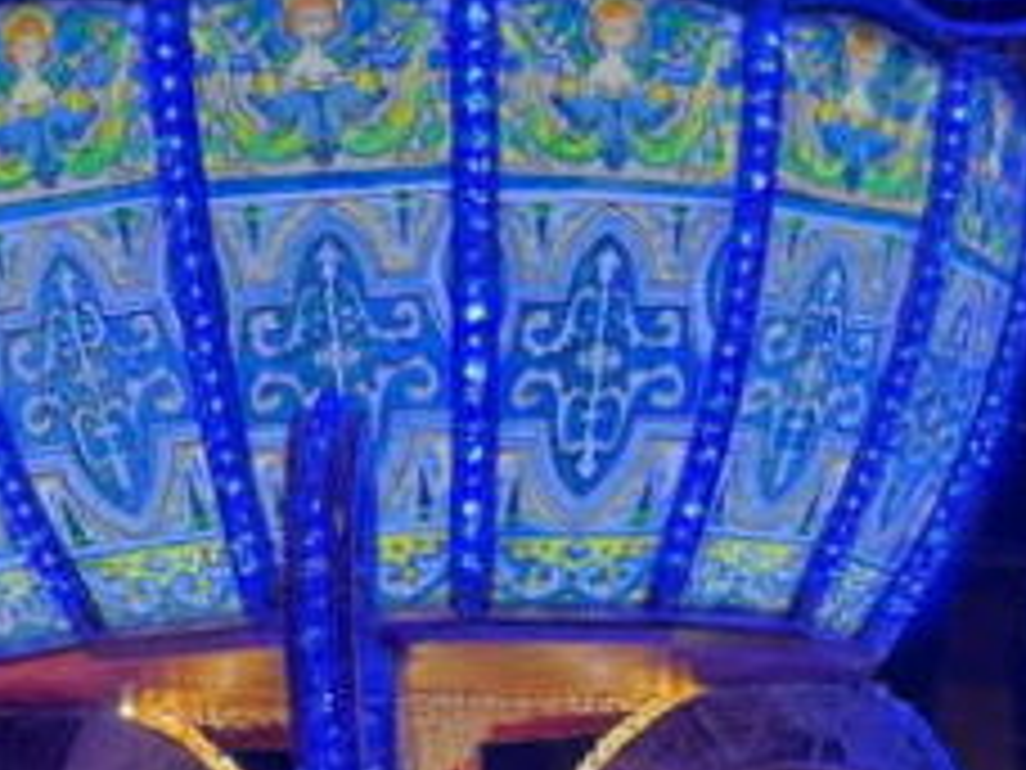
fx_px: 3201
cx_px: 716
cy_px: 639
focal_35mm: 108
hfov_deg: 18.1
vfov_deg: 13.6
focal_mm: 6.76
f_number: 1.78
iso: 320
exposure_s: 1/100
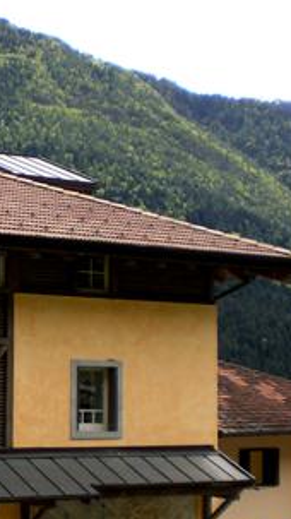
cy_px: 315
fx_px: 1127
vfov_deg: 25.9
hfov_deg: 14.2
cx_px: -80
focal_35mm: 82
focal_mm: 6.3
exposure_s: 1/400
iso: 50
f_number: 3.1
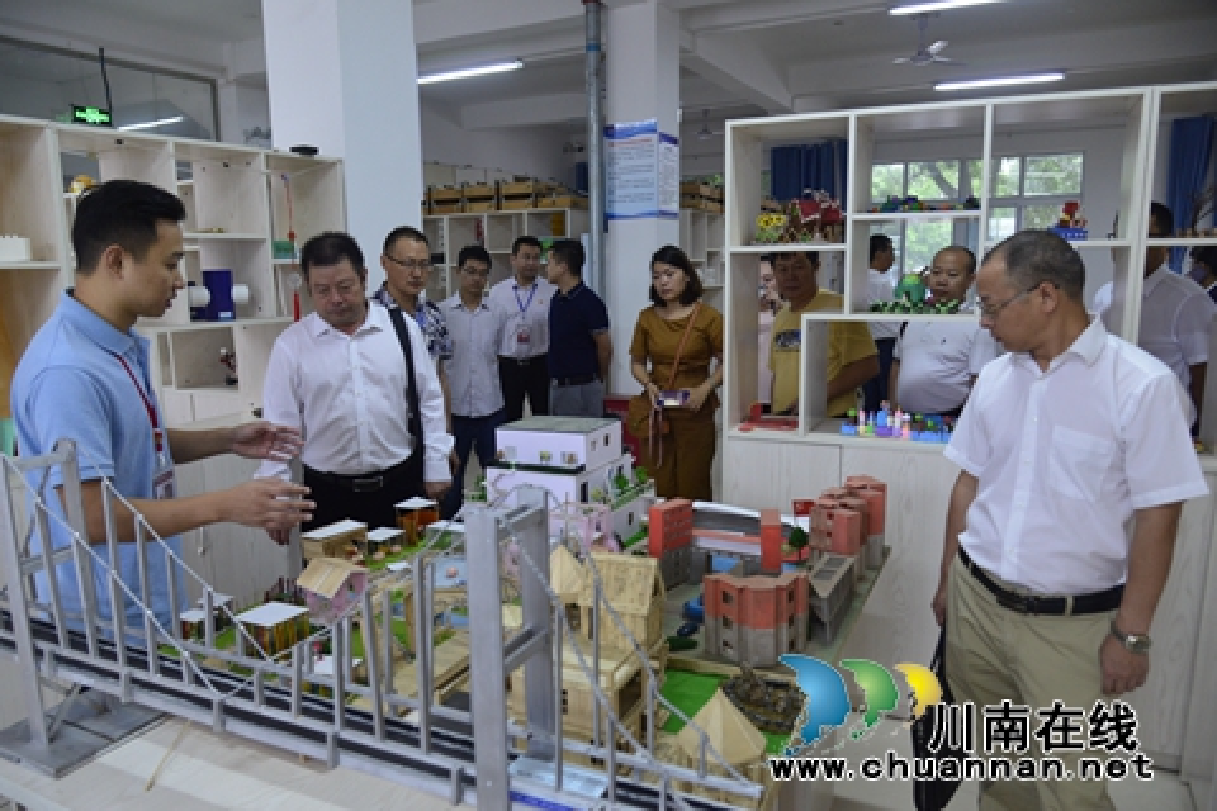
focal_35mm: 25
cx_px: 588
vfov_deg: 51.3
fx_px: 845
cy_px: 413
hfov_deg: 71.5
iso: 2000
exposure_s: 1/50
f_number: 5
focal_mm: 24
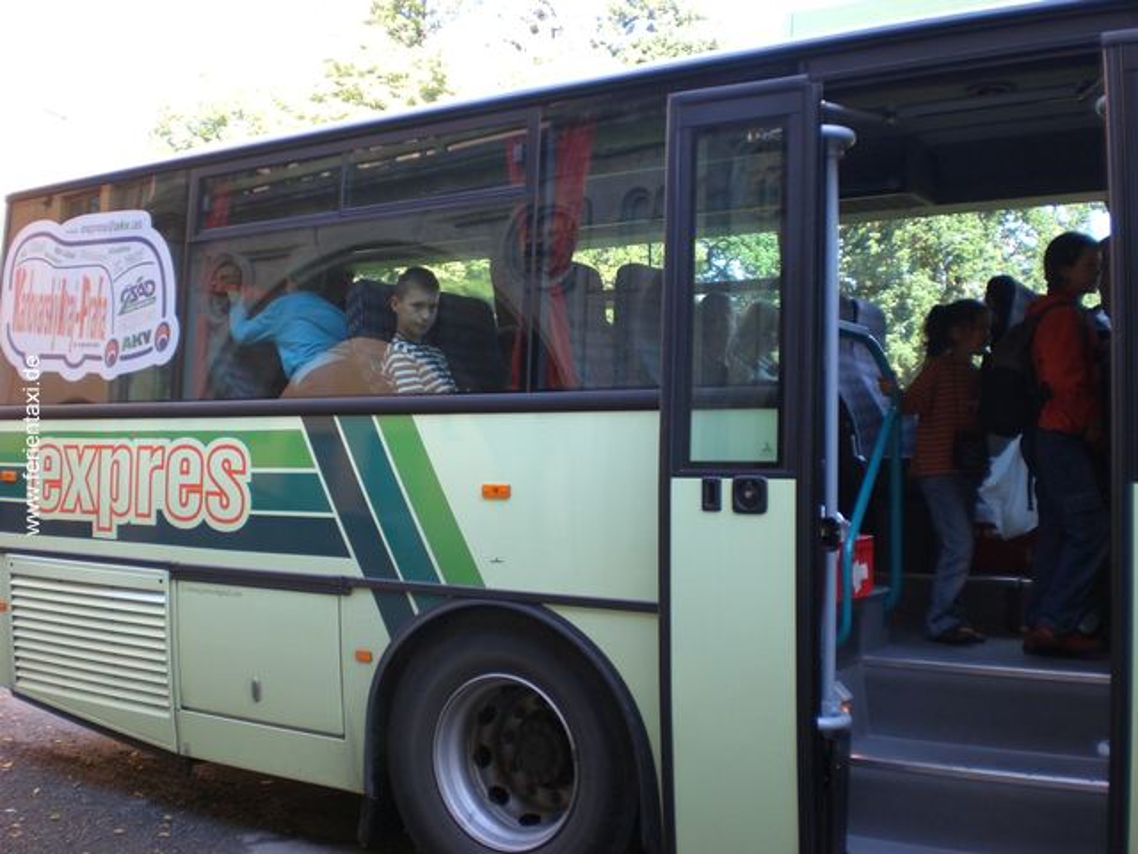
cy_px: 427
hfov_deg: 49.0
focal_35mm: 38
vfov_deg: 37.7
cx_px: 569
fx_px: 1249
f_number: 3.1
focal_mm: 6.3
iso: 100
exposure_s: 1/100
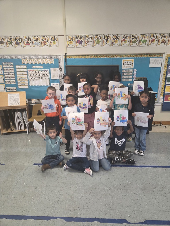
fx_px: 151
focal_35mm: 23
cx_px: 85
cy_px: 113
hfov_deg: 58.9
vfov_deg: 73.9
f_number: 1.8
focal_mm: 5.4
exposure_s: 1/120
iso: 400
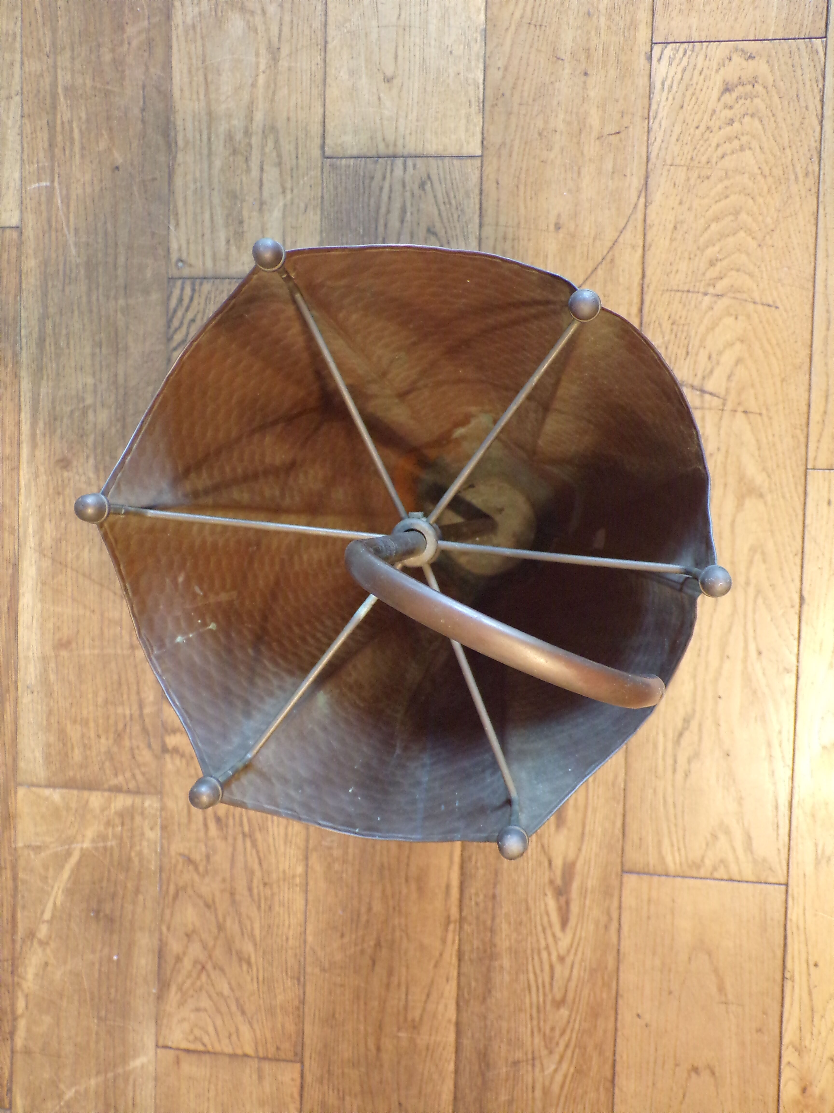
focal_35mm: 42
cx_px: 417
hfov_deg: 34.3
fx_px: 1349
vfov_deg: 44.8
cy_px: 556
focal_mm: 7.6
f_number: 3.4
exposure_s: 1/17
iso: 336
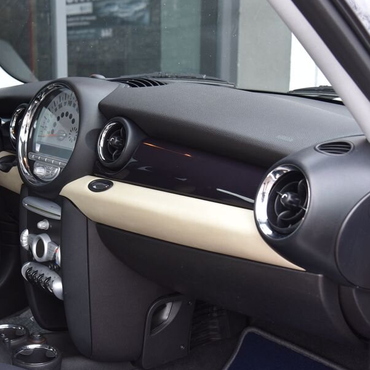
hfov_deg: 29.2
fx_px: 701
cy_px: 180
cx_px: 108
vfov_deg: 29.6
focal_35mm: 58
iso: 500
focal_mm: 40
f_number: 4.5
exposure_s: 1/80
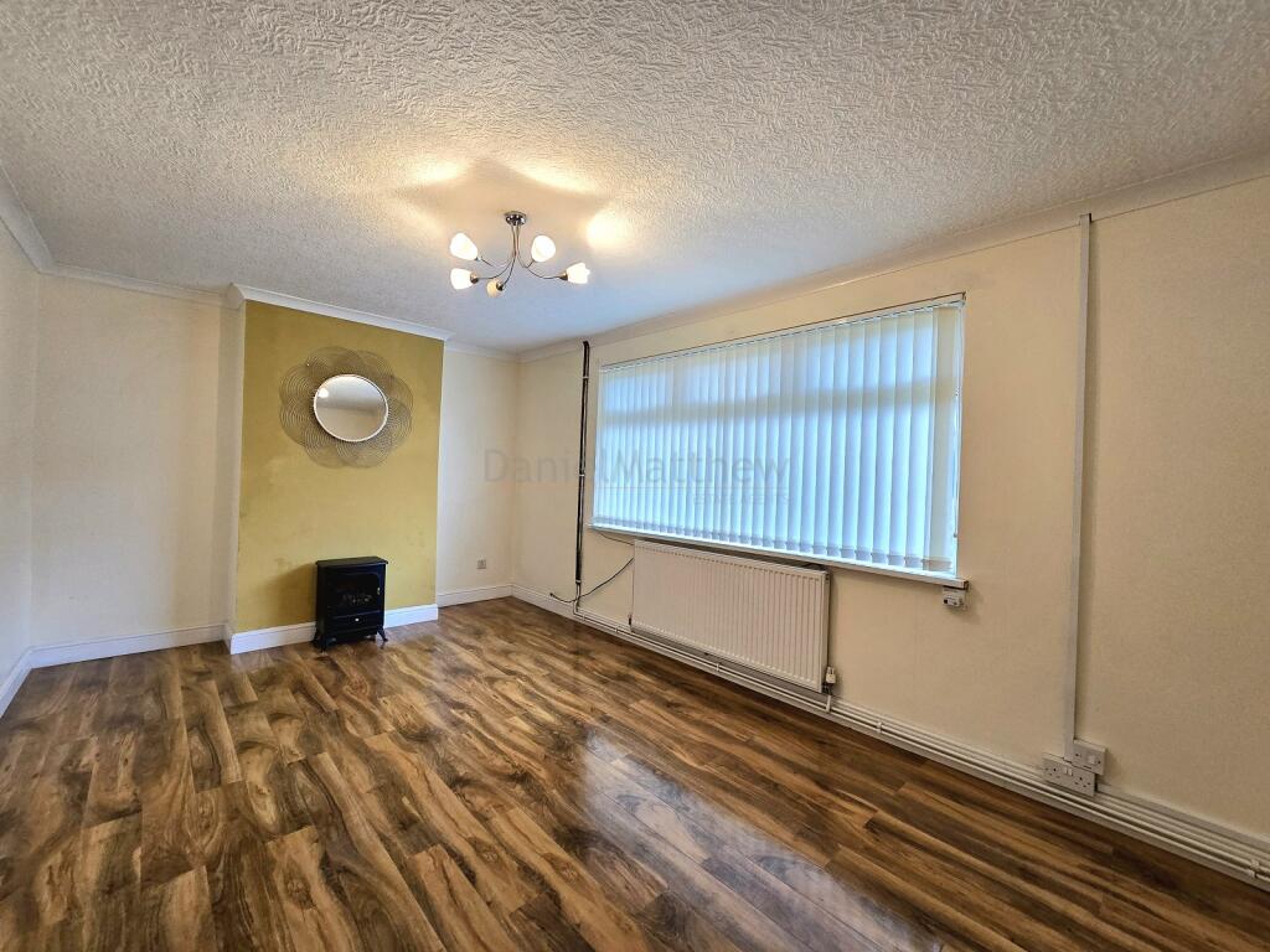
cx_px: 635
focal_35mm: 13
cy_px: 476
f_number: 2.2
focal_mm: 2.2
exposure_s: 1/50
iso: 125
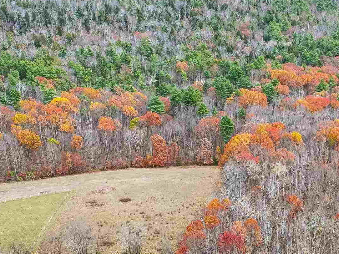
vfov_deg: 20.6
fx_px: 666
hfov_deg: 27.7
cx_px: 296
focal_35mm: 68
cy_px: 281
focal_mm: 12.29
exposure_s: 1/320
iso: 100
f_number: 2.8
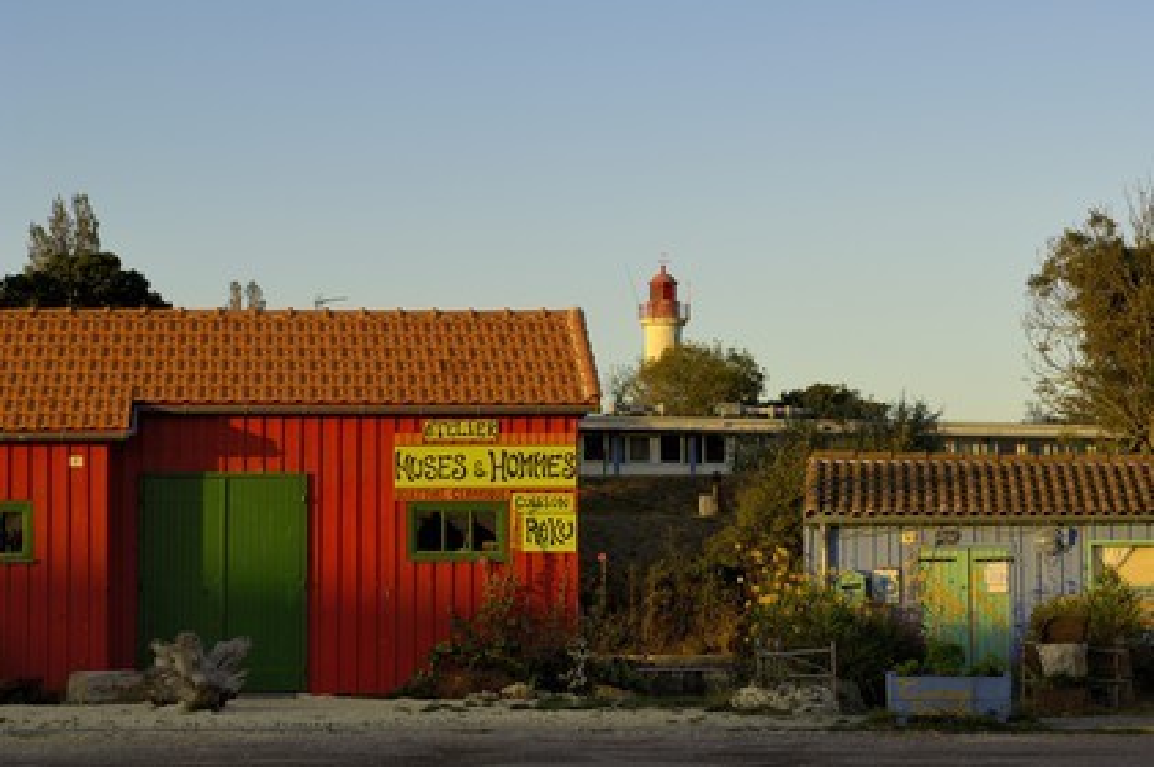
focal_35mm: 105
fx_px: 3363
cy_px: 384
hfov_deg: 19.5
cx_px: 577
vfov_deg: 13.0
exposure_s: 1/160
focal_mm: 70
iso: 100
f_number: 5.6
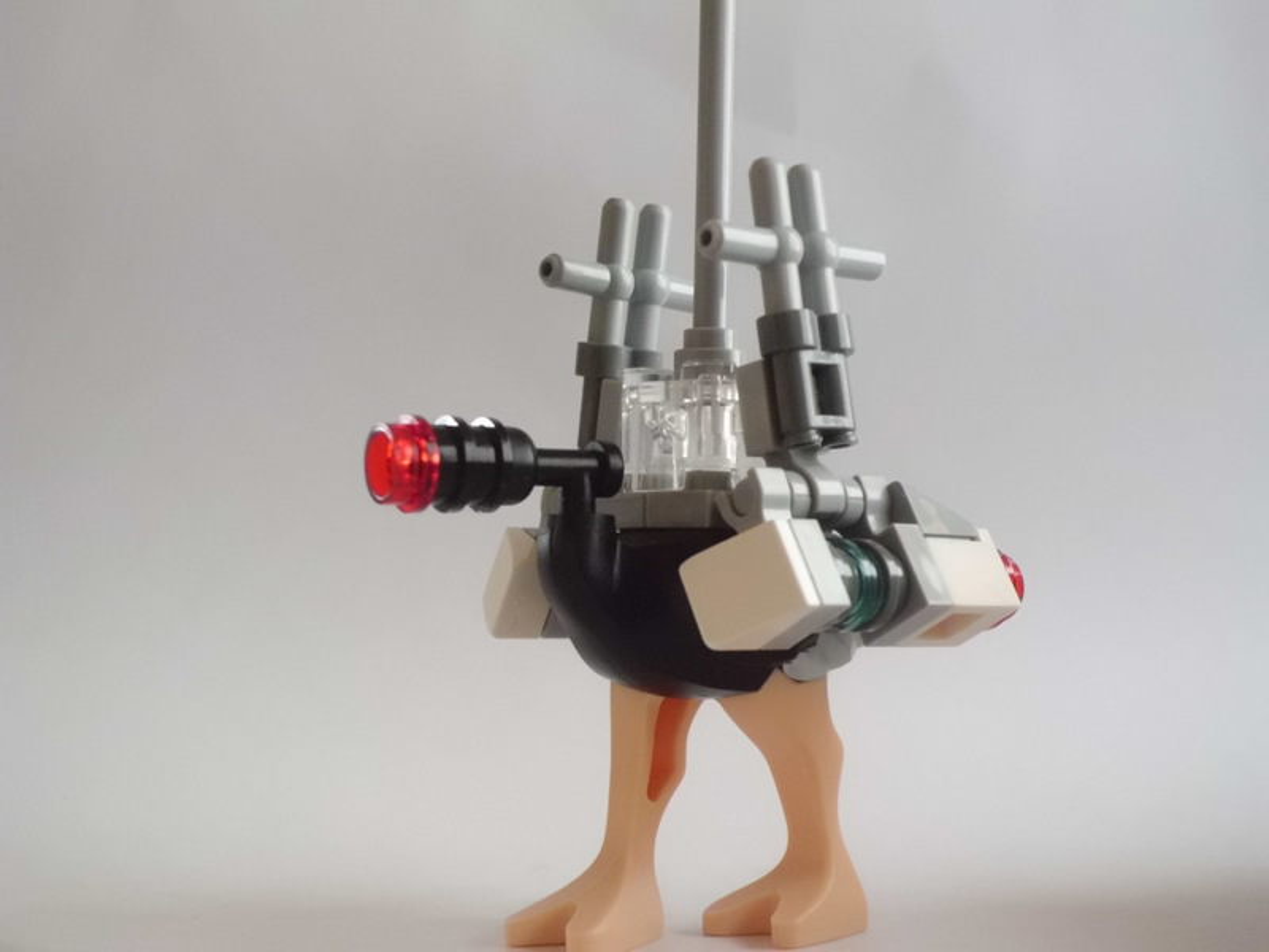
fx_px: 1723
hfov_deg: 40.4
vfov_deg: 30.9
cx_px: 634
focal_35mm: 47
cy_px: 476
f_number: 3.4
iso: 400
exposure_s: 1/10
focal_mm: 8.3
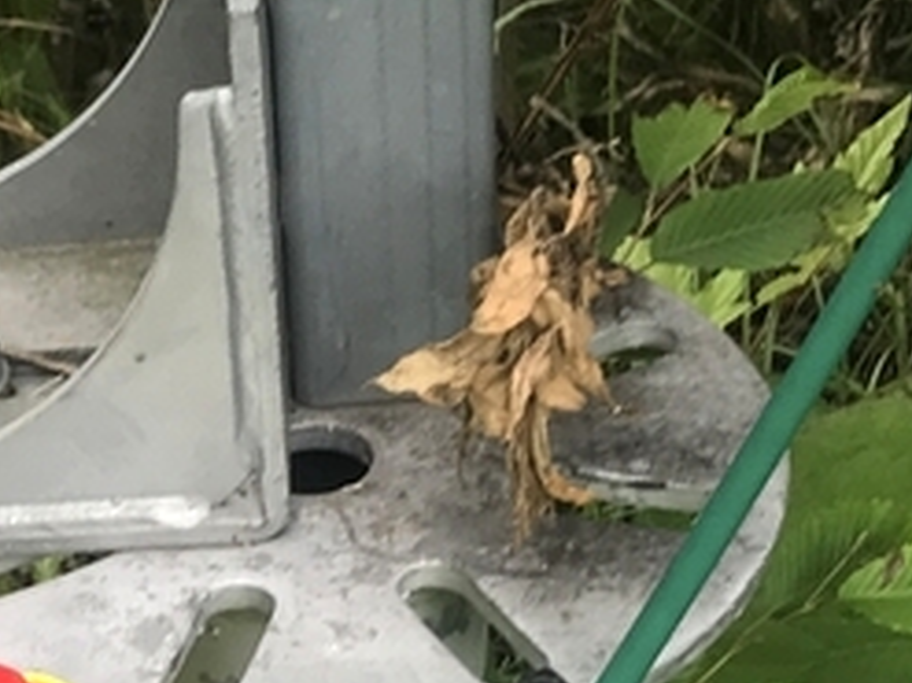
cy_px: 882
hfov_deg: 14.4
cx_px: 196
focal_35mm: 136
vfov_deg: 10.7
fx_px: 3581
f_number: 1.8
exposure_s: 1/208
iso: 20
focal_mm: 3.99
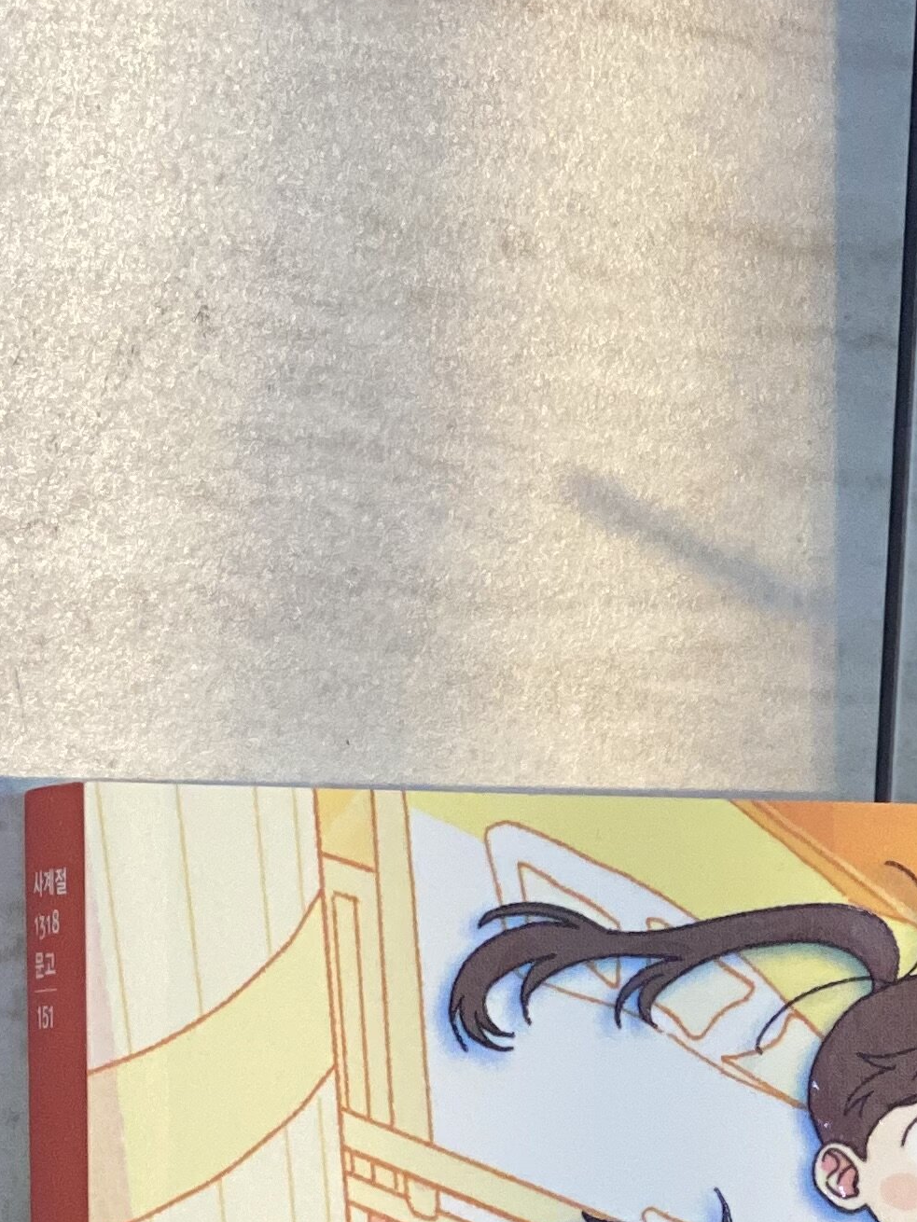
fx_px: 5649
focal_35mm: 160
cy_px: 1693
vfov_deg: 11.9
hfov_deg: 9.2
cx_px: 1094
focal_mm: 6
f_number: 2
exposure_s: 1/120
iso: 160
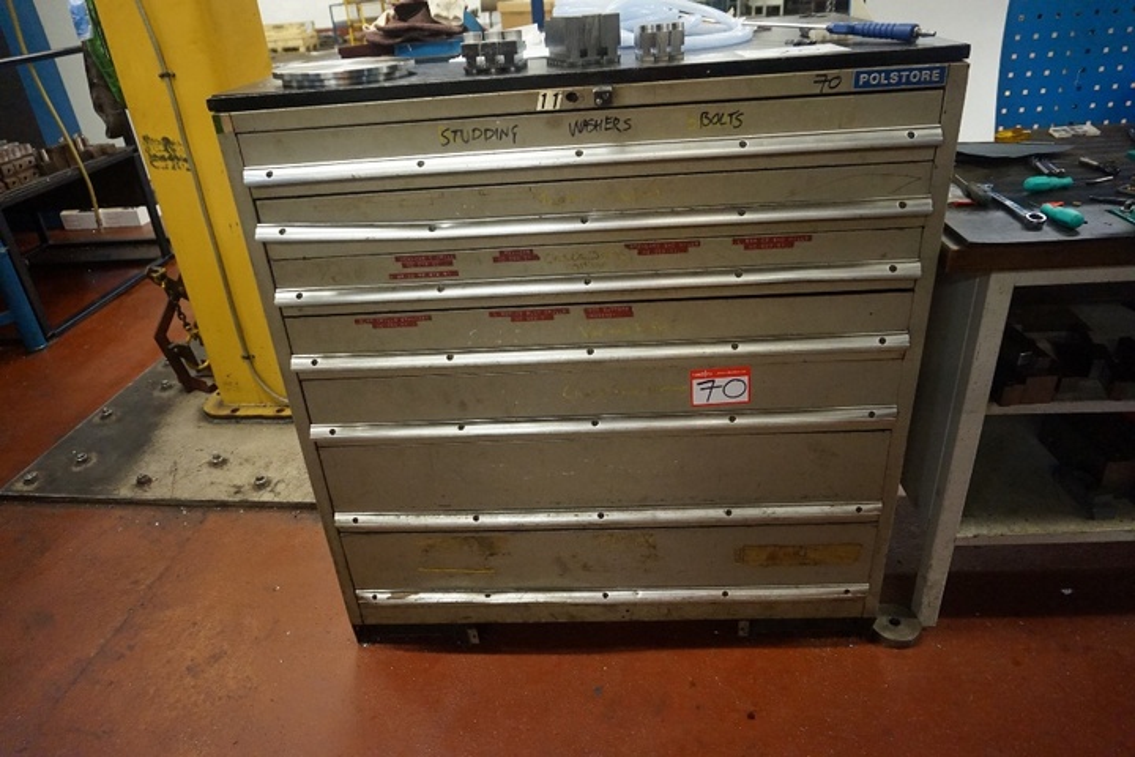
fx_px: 757
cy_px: 378
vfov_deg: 53.1
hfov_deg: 73.7
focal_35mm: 24
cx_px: 568
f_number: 3.5
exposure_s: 1/160
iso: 3200
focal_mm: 16
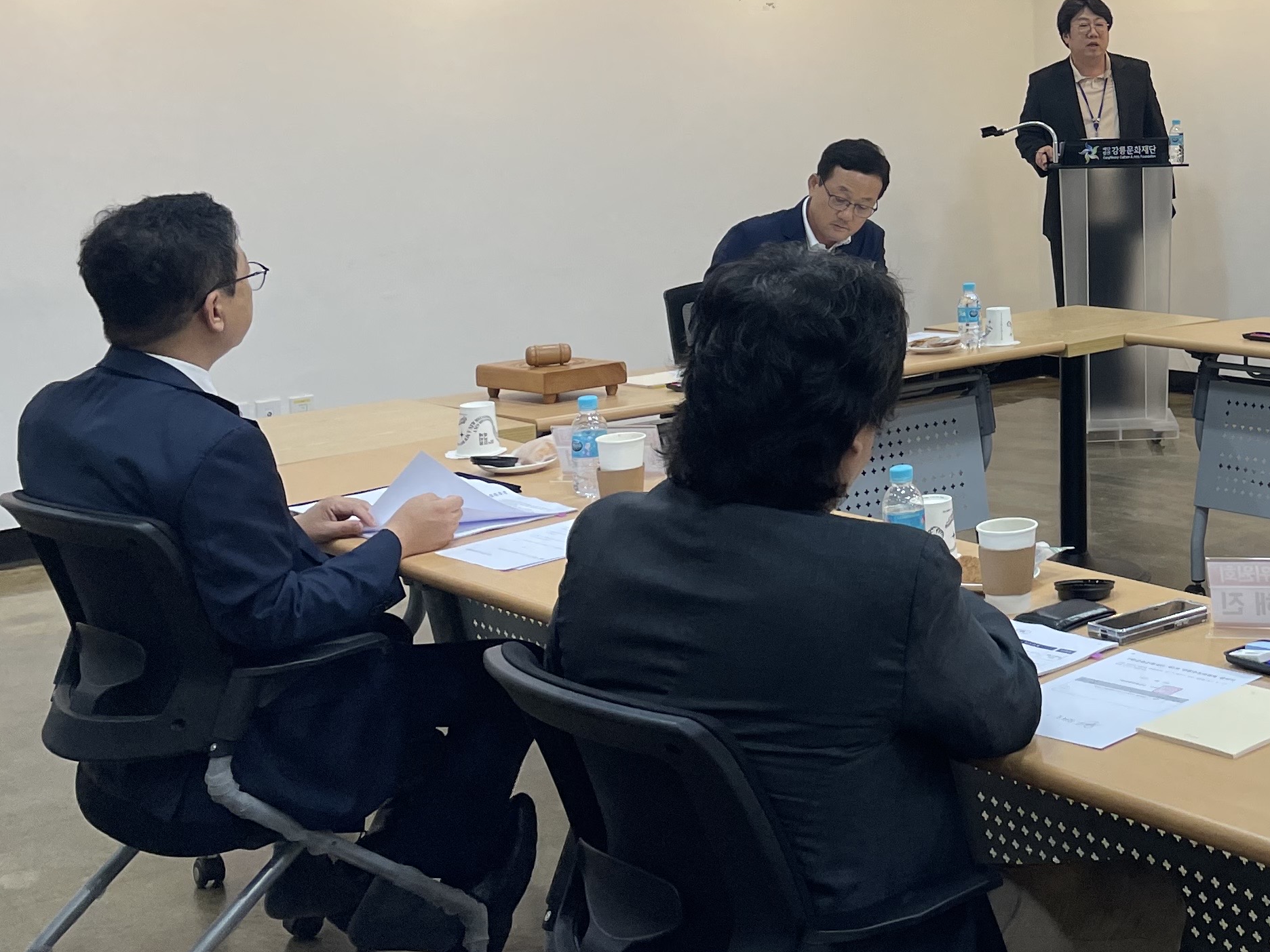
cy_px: 108
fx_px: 2055
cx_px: 1248
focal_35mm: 56
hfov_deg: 31.9
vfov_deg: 25.4
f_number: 1.6
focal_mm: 4.2
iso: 64
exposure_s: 1/120
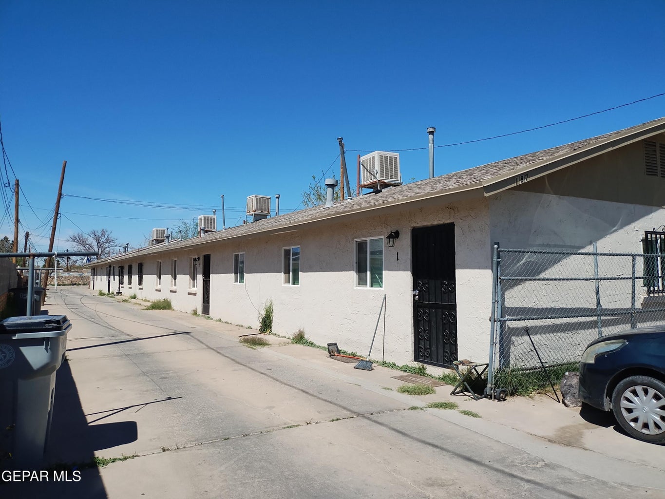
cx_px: 332
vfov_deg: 54.9
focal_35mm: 25
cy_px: 250
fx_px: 480
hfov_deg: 69.4
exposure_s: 1/5374
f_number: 1.7
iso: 104
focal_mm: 4.71
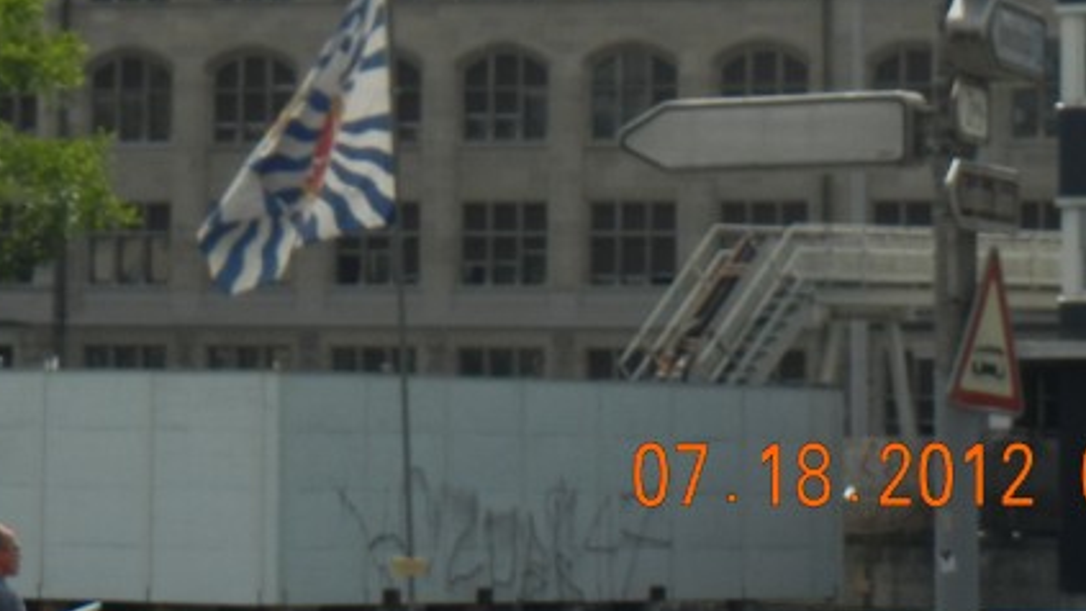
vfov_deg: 5.1
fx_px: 6768
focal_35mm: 235
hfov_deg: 9.1
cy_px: -306
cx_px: 126
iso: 160
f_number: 8.8
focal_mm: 16
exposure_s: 1/356
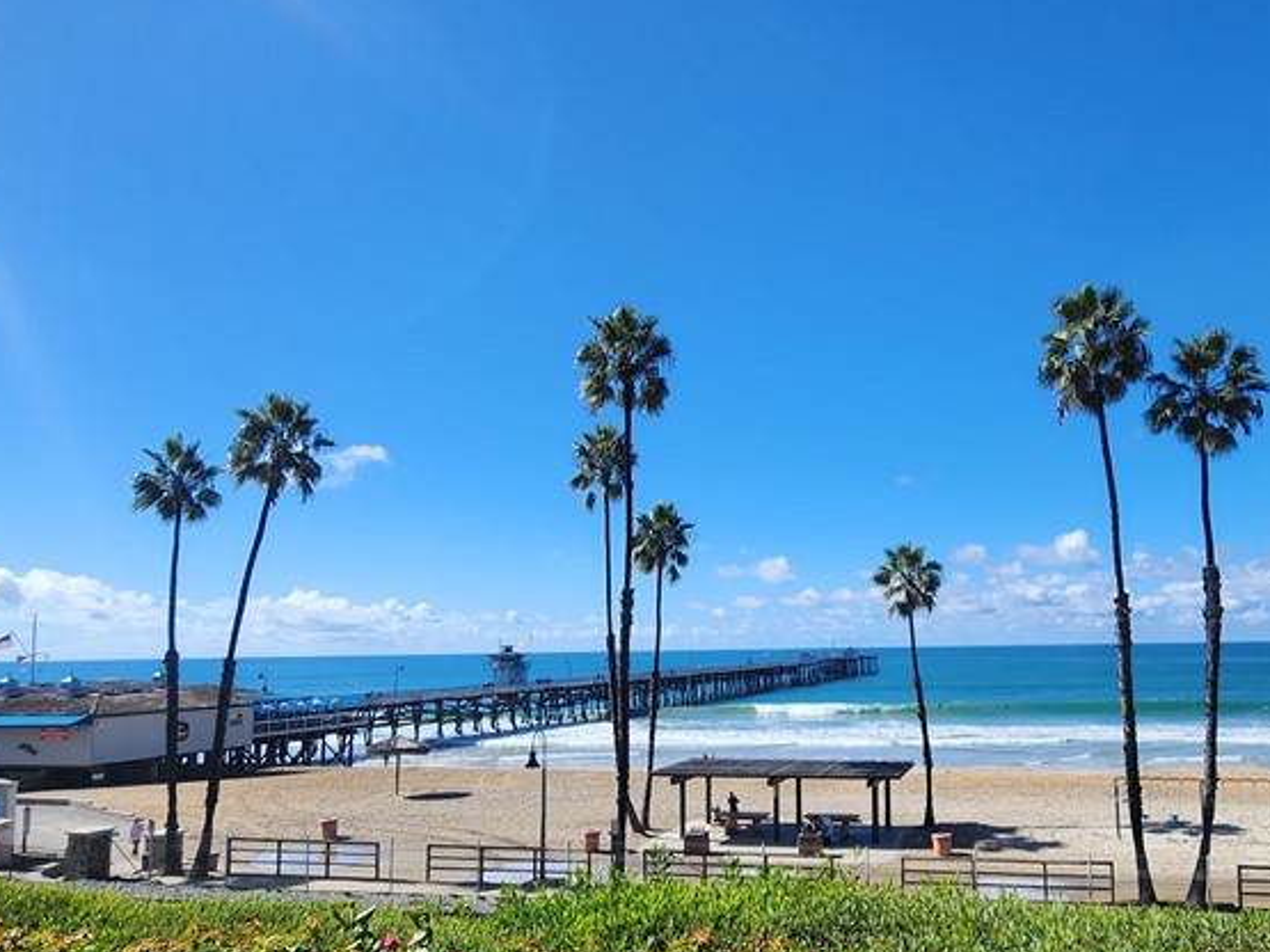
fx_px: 880
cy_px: 572
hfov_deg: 69.6
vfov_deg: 56.4
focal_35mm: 24
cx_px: 847
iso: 50
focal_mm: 2.2
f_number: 2.2
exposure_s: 1/2049
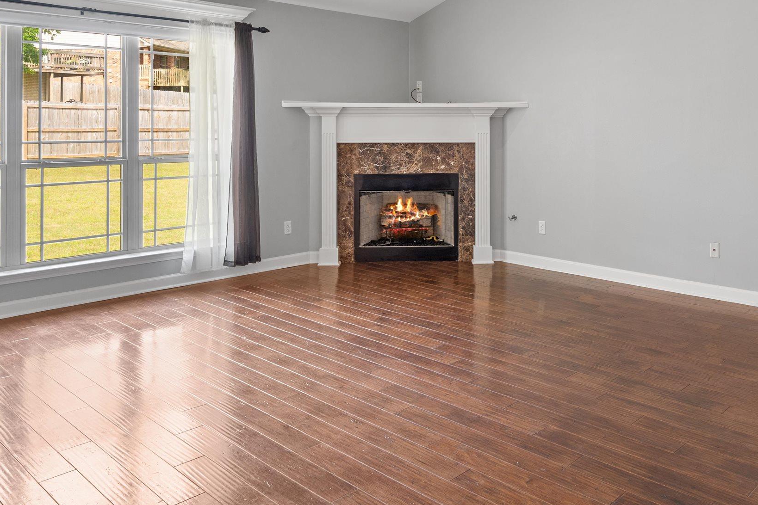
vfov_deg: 41.1
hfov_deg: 59.8
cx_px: 458
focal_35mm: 31
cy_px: 122
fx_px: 651
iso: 100
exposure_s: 2
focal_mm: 11
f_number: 8
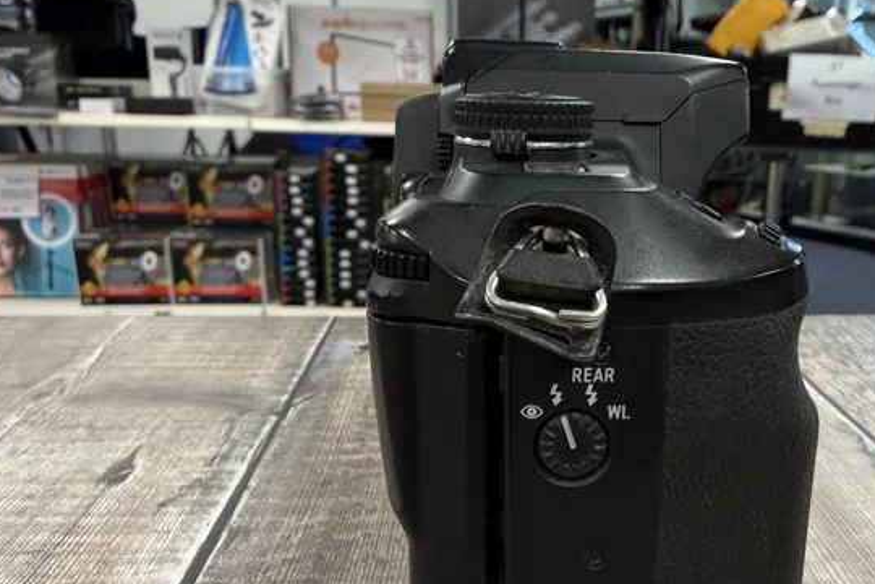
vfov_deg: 35.6
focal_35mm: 37
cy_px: 388
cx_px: 637
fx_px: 899
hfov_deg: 50.1
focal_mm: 2.22
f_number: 2.2
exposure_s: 1/50
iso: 200
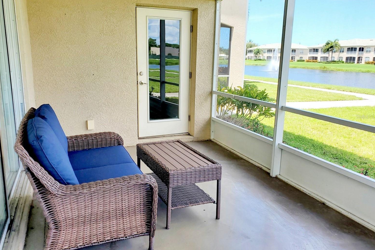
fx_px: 292
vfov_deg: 46.4
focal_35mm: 28
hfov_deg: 65.5
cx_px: 185
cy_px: 117
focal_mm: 4.3
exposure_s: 1/370
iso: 50
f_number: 2.4
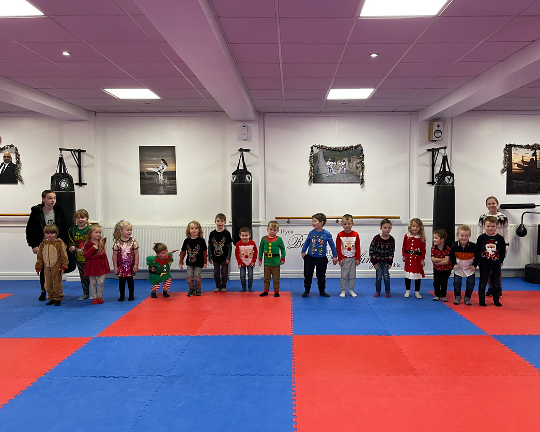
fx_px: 447
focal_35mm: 28
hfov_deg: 62.2
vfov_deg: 51.5
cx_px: 284
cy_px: 214
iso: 64
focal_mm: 5.1
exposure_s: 1/50
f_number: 1.6
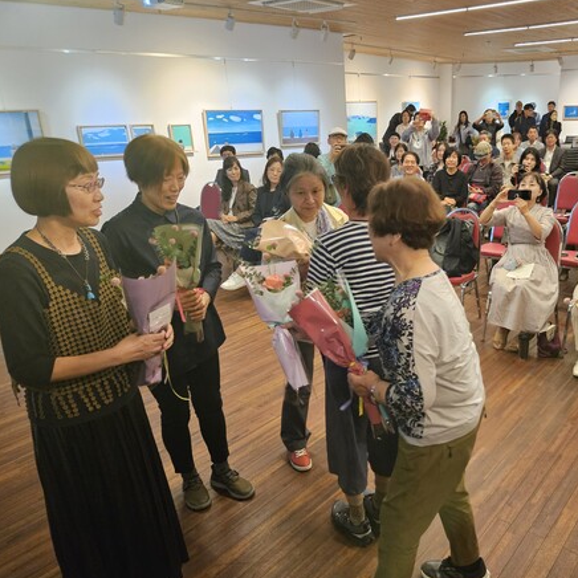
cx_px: 392
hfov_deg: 55.9
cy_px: 292
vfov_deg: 57.3
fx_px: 529
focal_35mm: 28
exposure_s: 1/120
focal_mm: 5.4
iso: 1000
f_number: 1.8
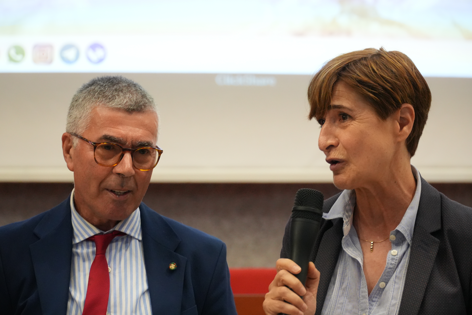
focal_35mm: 110
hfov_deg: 18.7
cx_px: 236
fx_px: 1436
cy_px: 158
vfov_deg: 12.5
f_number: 4
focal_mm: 73
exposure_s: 1/125
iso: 3200
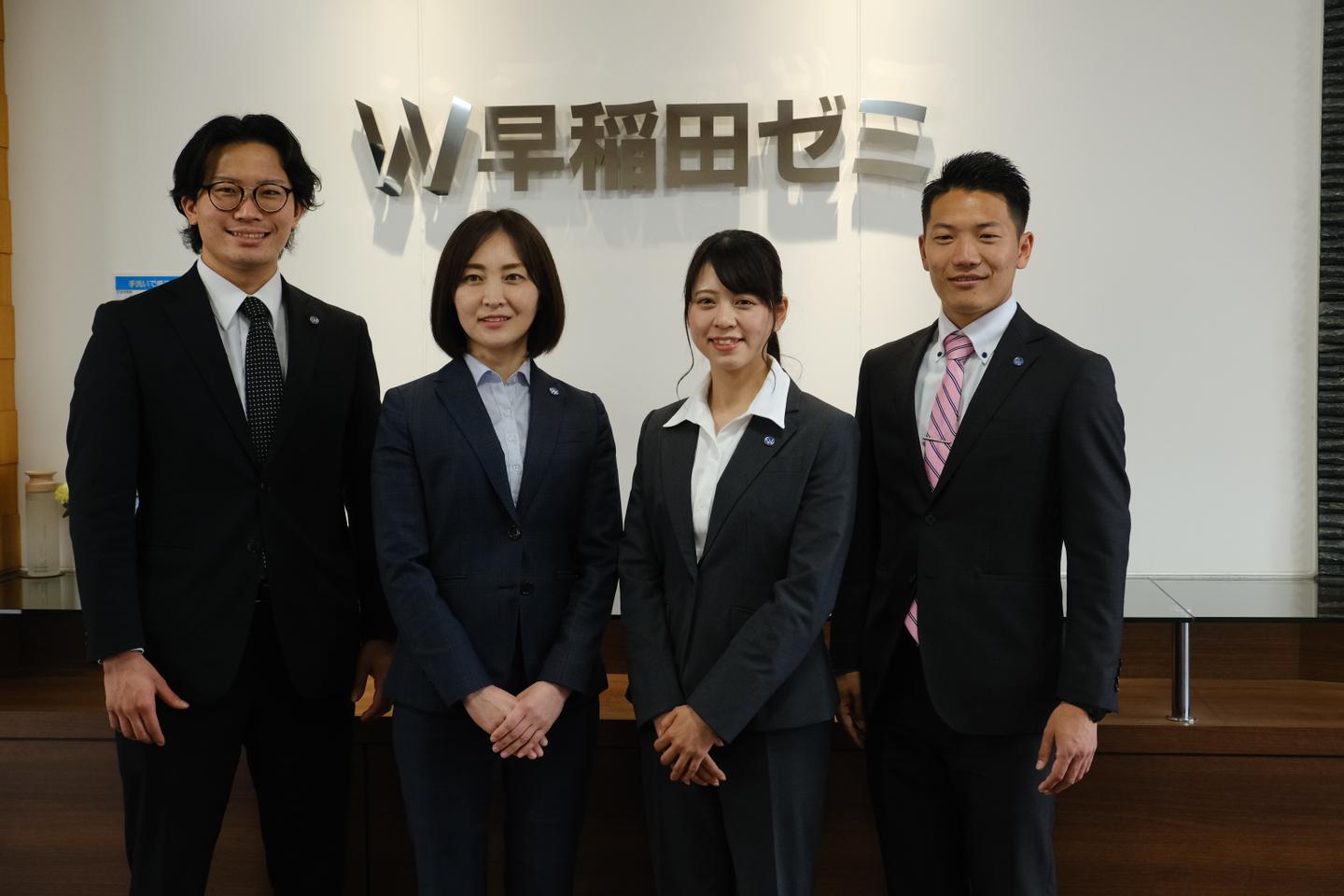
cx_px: 672
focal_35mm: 44
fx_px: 1643
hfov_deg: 44.5
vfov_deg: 30.5
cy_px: 448
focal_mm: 29.3
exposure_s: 1/160
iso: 1600
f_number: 5
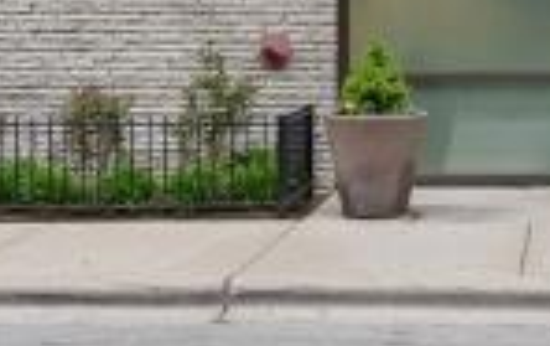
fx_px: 1531
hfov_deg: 19.5
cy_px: -11
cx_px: 609
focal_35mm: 102
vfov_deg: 12.7
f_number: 8
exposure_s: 1/10
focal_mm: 22
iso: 200
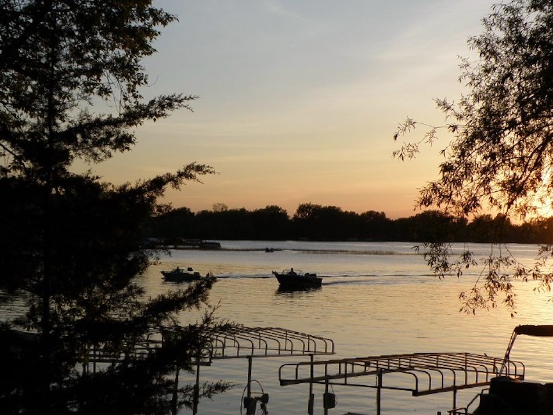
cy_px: 224
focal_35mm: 72
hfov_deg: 27.0
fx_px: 1150
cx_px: 250
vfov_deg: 20.4
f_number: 3.4
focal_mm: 8.87
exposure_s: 1/640
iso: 64
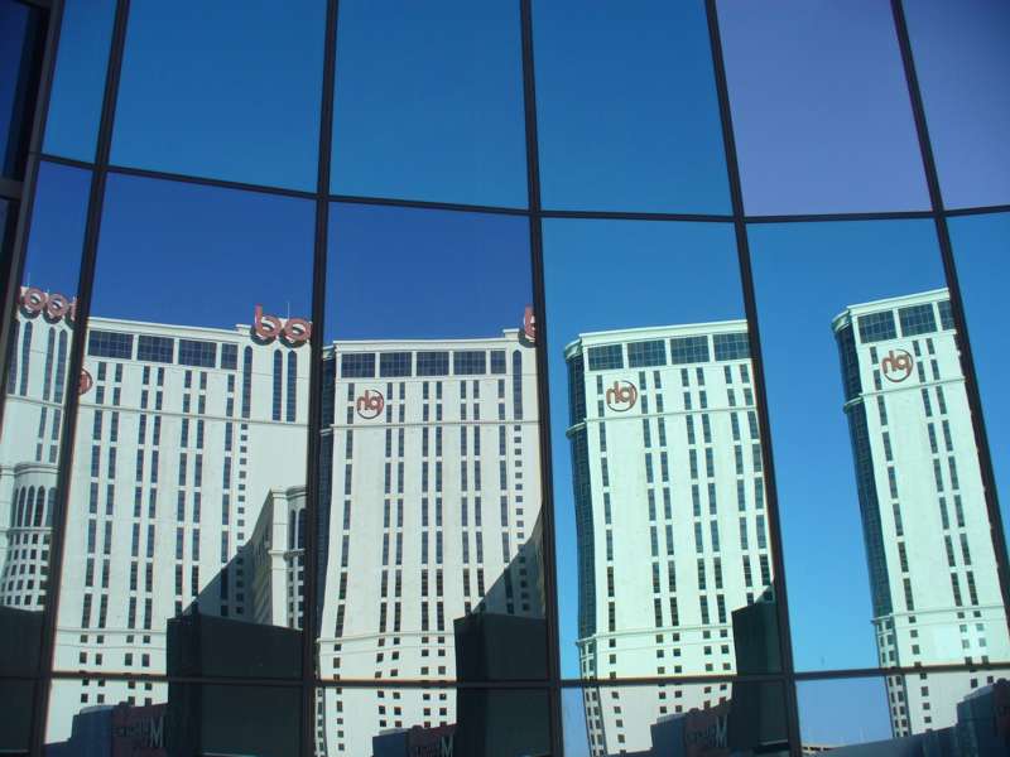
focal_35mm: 37
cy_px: 378
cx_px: 505
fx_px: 1080
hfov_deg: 50.1
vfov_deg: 38.7
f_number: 5.6
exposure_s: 1/160
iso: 80
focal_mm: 6.1
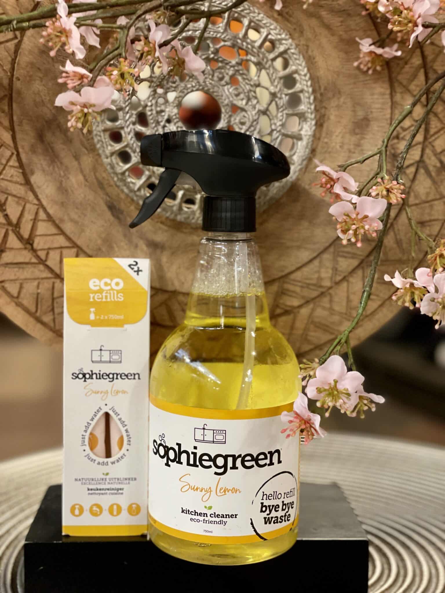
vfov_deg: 36.8
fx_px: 891
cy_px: 296
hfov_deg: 28.0
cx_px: 222
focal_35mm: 52
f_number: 2
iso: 250
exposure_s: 1/33
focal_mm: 6
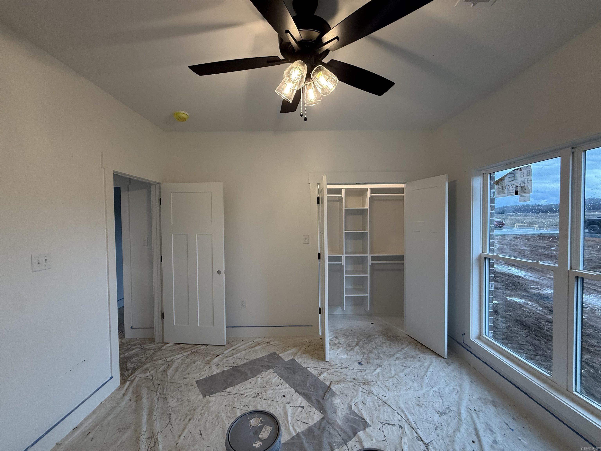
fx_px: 243
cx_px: 300
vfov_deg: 85.7
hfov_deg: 102.1
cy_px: 226
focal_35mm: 14
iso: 160
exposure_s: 1/120
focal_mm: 2.22
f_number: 2.2
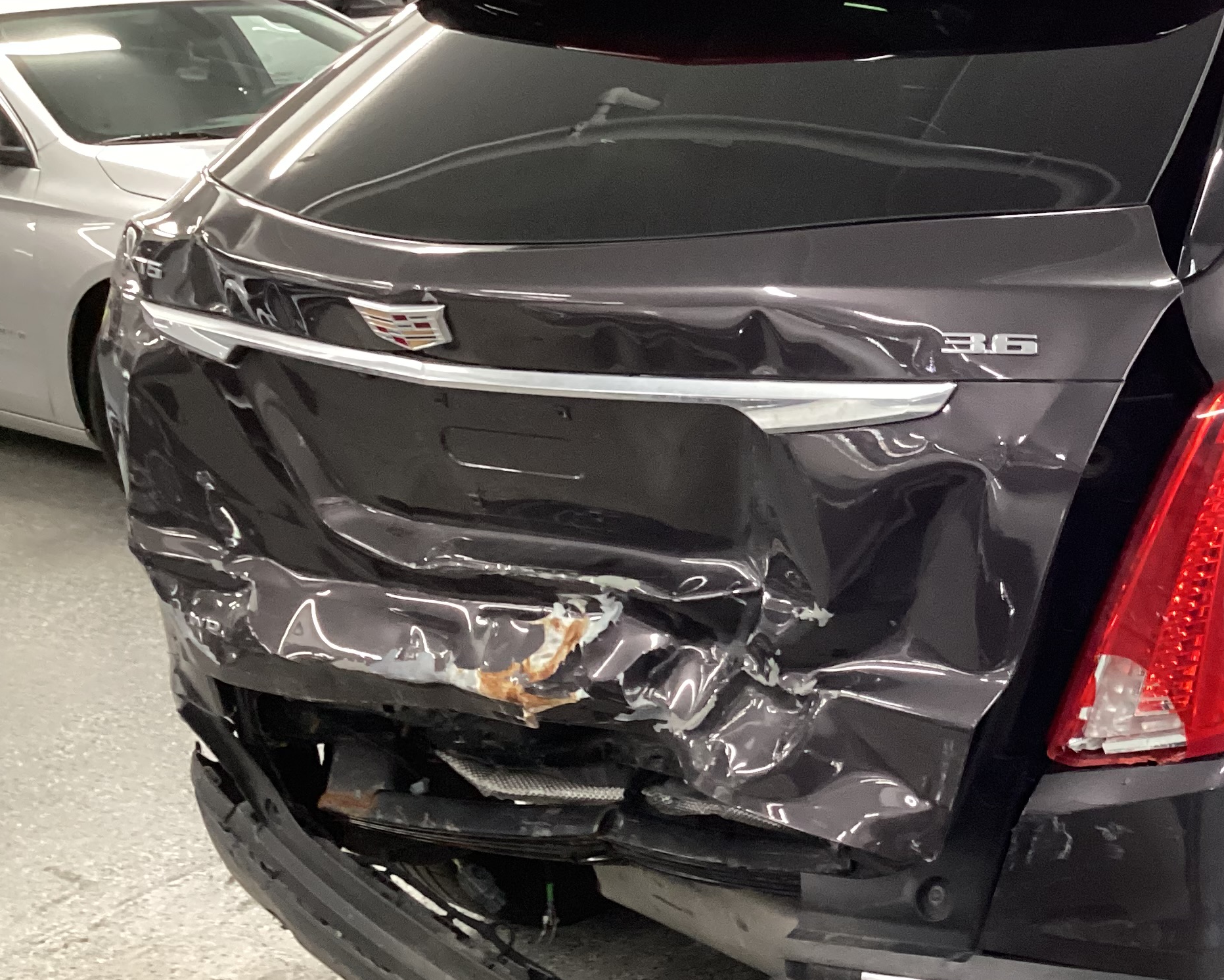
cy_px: 508
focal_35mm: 53
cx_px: 1068
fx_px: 1920
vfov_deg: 28.6
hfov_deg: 33.7
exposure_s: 1/40
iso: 250
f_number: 2.4
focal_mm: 3.3
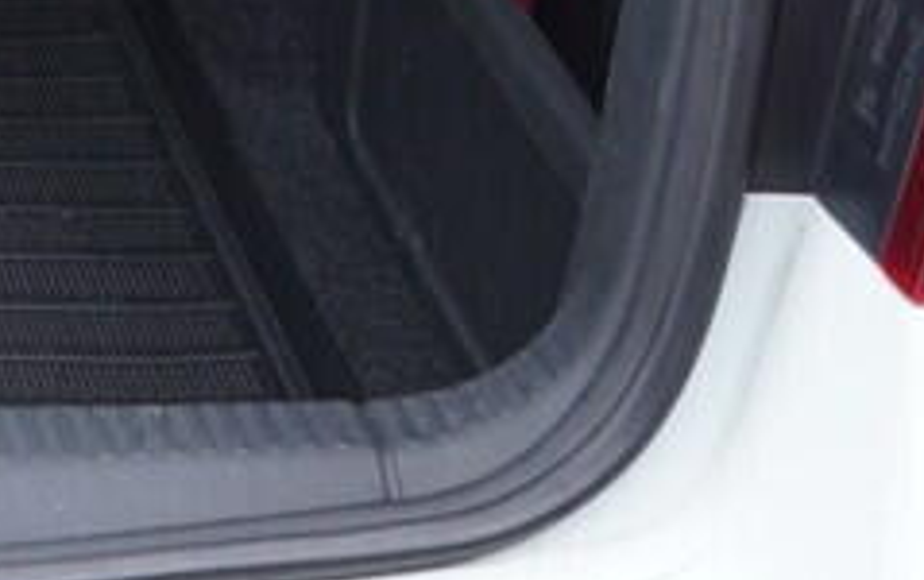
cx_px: -835
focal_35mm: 157
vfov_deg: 8.0
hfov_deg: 12.0
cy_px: -582
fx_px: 3958
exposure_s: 1/40
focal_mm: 24
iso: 250
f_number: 2.8
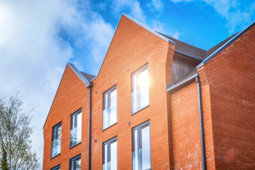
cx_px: 128
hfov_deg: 33.4
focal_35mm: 60
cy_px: 85
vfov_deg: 22.6
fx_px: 425
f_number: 5.6
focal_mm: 60
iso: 160
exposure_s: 1/250
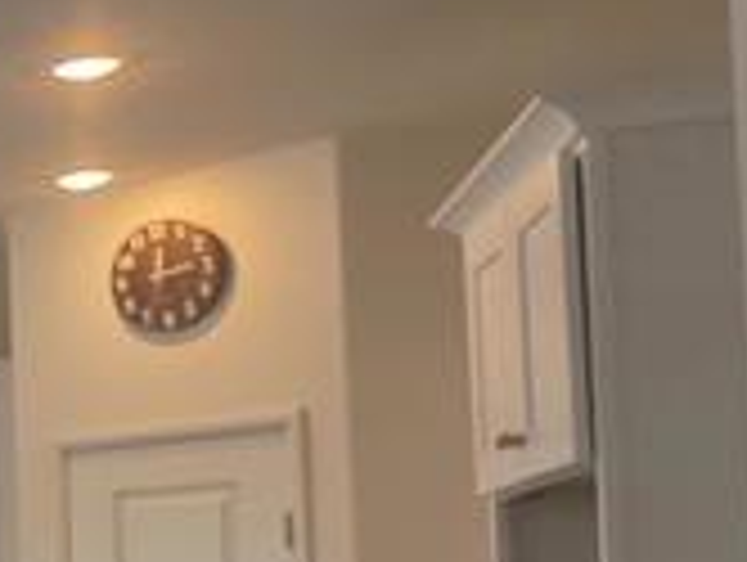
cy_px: 522
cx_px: -1436
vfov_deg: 18.1
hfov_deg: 11.9
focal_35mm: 80
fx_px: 1729
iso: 100
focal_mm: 2.2
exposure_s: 1/120
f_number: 1.9
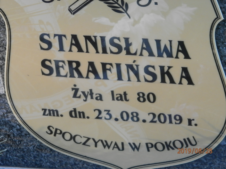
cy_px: 84
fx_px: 1462
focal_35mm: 224
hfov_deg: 8.8
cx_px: 113
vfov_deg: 6.6
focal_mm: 40
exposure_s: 1/30
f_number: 5.4
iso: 400
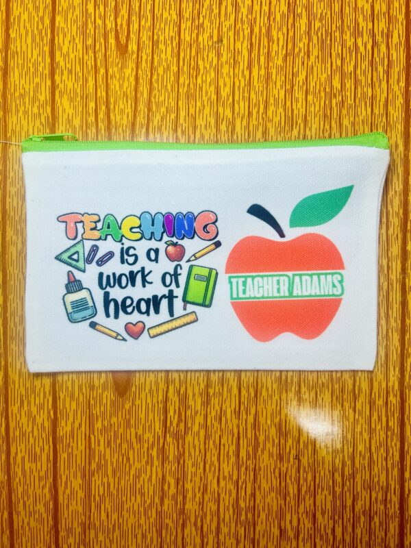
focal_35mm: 26
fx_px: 412
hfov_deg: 53.1
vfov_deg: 67.3
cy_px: 274
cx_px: 206
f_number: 1.5
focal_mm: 5.7
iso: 80
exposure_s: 1/120
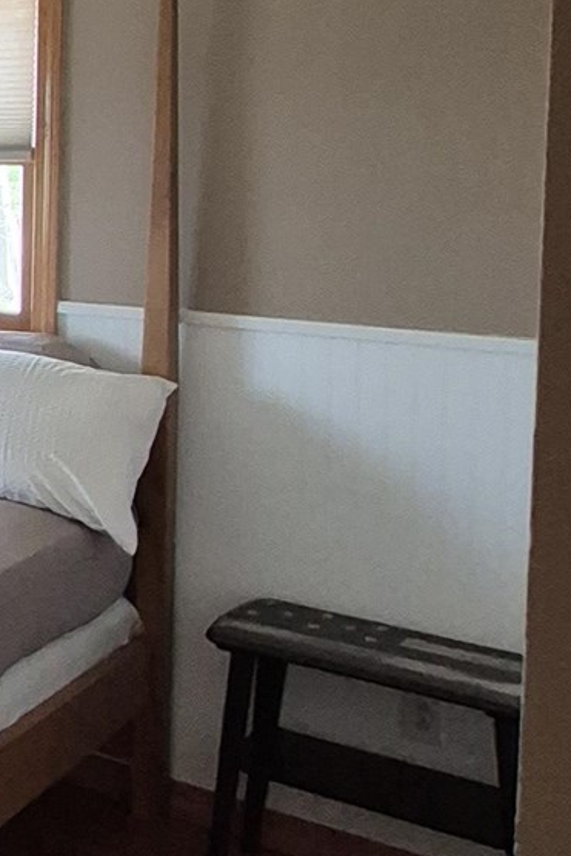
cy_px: 263
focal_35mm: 56
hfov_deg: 16.9
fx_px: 1331
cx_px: -614
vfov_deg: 35.2
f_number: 2.2
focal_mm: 1.74
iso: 640
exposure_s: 1/100
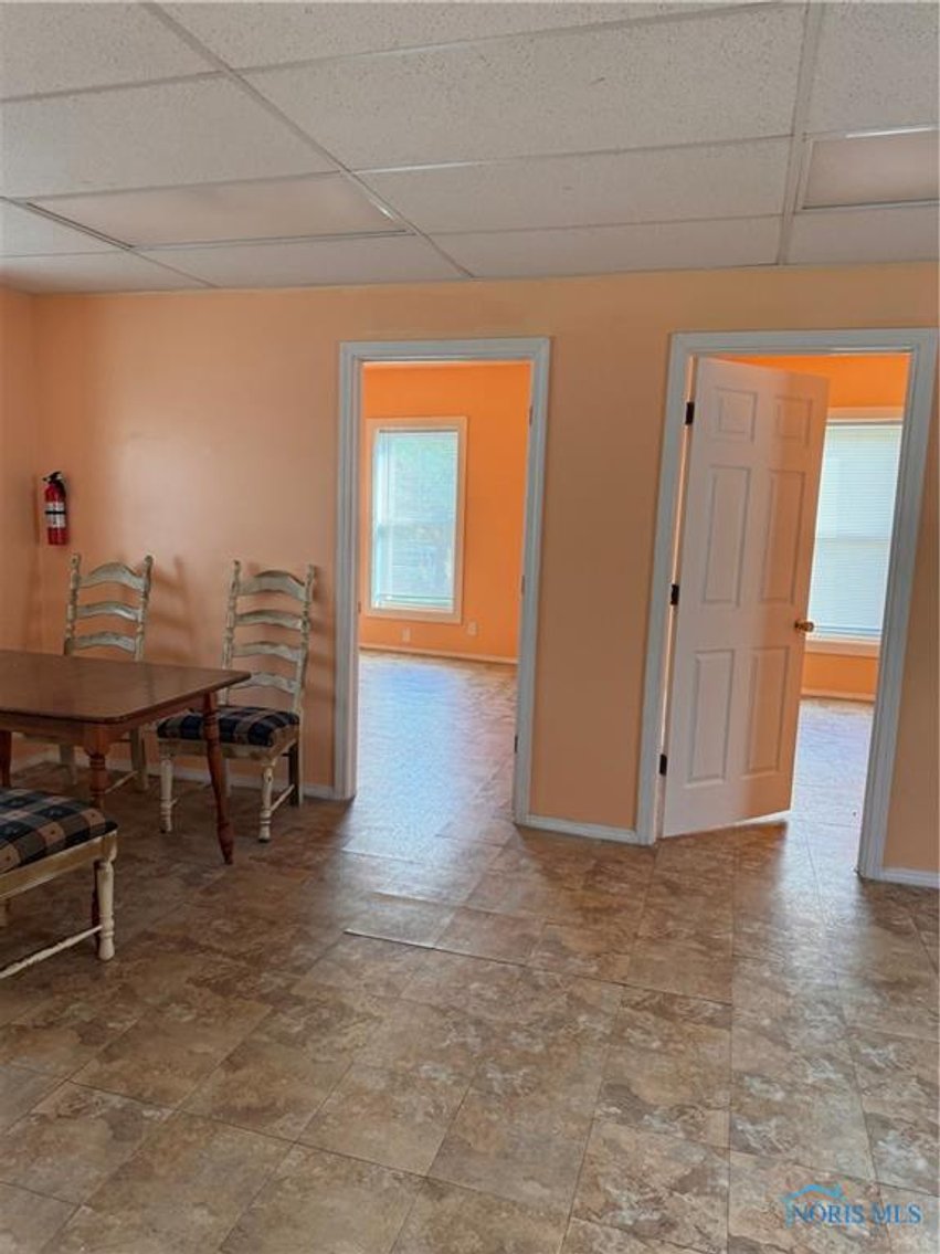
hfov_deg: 56.8
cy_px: 627
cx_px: 470
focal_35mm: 24
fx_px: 869
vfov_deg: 71.6
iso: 200
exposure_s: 1/120
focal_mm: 6.76
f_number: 1.78
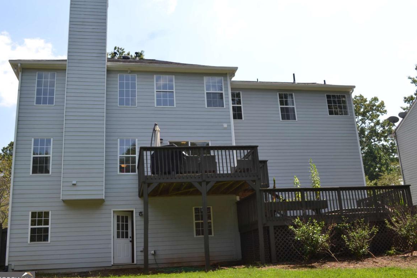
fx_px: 394
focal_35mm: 34
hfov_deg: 55.8
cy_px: 143
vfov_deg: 38.9
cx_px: 207
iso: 100
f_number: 7.1
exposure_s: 1/200
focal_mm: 22
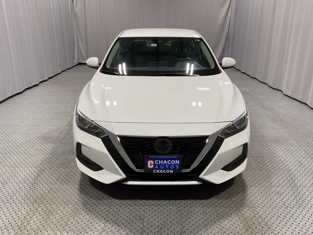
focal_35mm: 29
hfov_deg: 61.7
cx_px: 156
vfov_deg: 48.2
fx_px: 262
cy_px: 118
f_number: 1.8
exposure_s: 1/120
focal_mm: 3
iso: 50
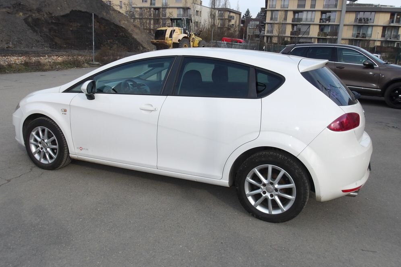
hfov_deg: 63.7
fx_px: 323
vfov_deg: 44.9
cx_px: 200
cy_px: 121
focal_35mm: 29
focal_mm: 4.9
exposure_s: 1/757
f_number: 3
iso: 100
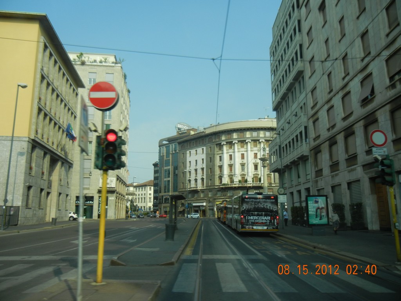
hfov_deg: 60.0
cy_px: 150
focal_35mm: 30
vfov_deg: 46.8
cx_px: 200
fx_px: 348
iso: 160
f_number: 7
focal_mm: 5.4
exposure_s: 1/273
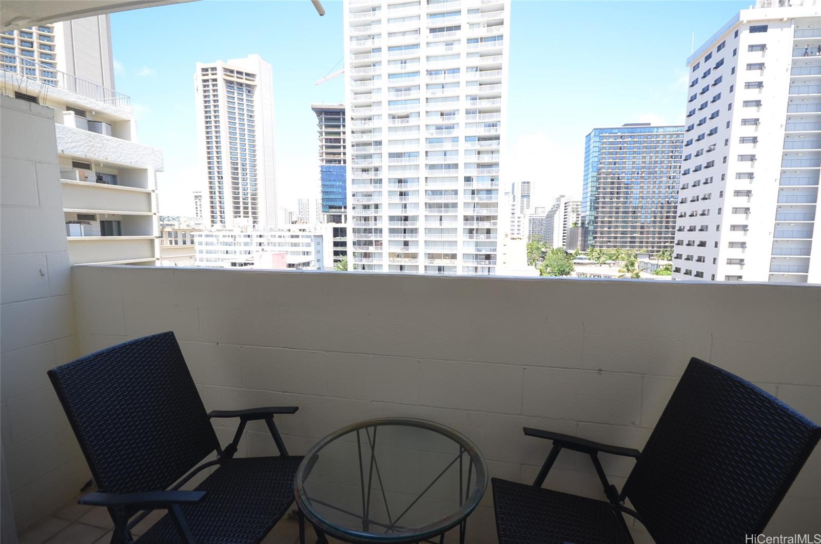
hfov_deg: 95.1
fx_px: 375
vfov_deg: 71.8
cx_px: 410
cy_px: 272
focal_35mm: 16
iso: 200
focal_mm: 11
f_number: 6.3
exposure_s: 1/160
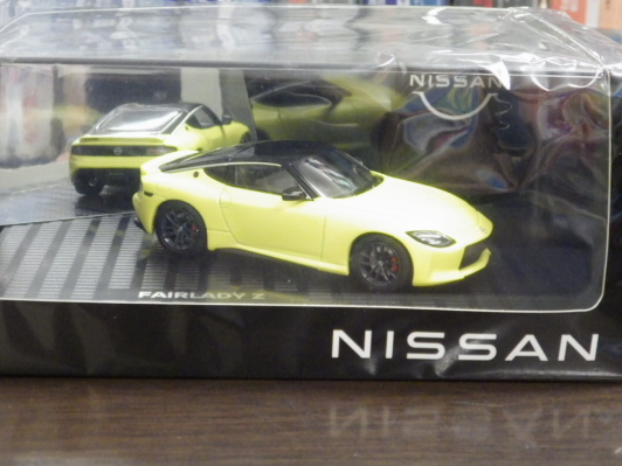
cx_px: 285
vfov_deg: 20.7
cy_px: 195
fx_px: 1276
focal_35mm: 71
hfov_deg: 27.4
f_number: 4
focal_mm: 10.7
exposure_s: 1/25
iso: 1250
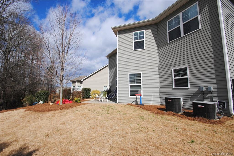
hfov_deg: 100.4
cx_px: 117
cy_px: 78
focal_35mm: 15
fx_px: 98
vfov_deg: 77.4
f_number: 9
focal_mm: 10
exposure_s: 1/320
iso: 100
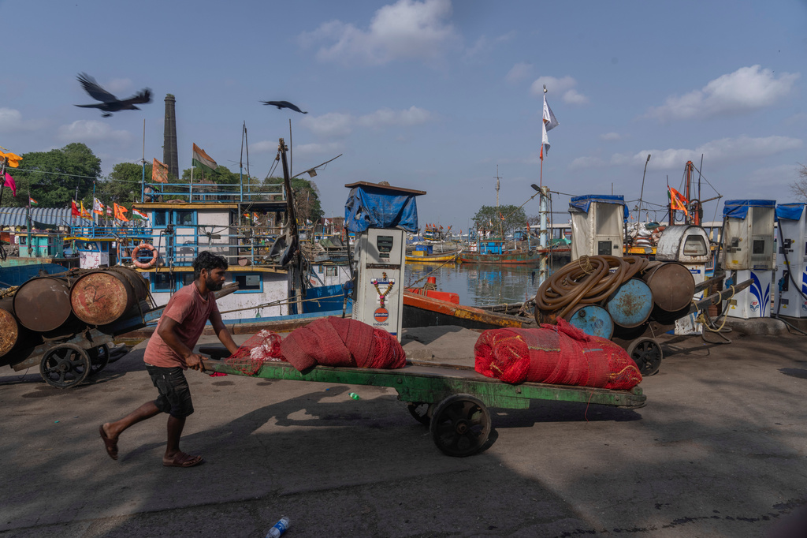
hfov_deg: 73.8
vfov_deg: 53.1
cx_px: 404
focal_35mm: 24
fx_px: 538
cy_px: 269
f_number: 11
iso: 250
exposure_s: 1/250
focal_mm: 24
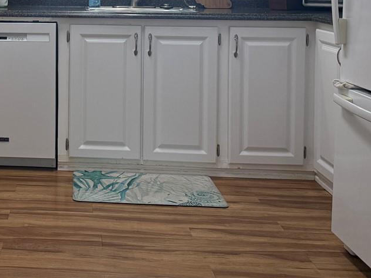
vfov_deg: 23.1
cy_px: 8
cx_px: 23
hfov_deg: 30.1
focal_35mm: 61
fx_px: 654
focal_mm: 6.76
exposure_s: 1/232
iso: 160
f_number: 1.78
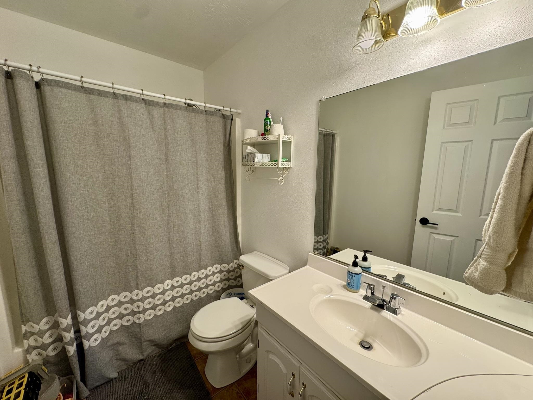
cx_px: 266
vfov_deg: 85.7
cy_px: 200
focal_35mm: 14
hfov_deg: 102.1
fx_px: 216
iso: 200
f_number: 2.2
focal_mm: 2.22
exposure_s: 1/120
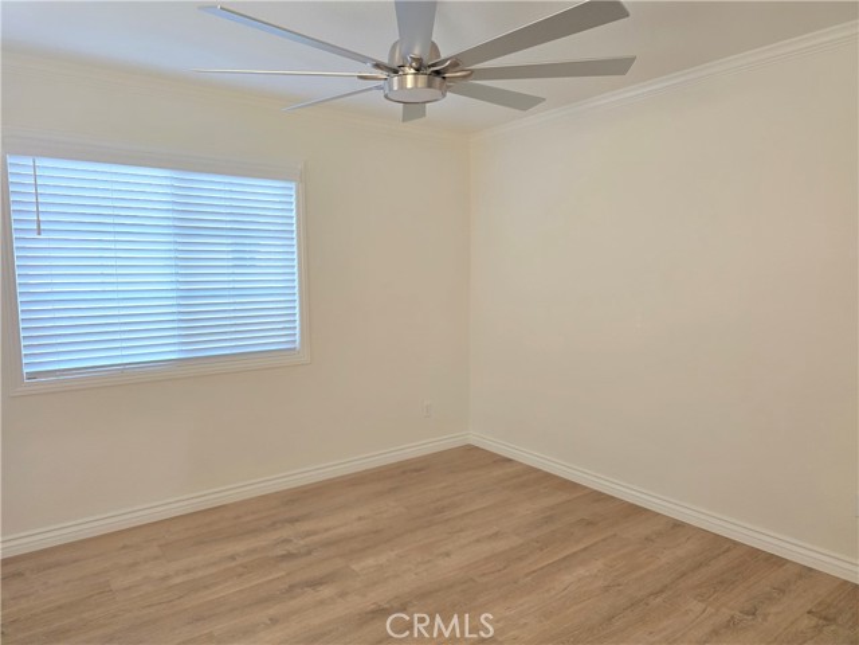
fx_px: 571
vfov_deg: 58.9
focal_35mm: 23
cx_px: 430
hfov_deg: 73.9
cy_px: 322
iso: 500
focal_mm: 6.3
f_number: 1.7
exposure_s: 1/120
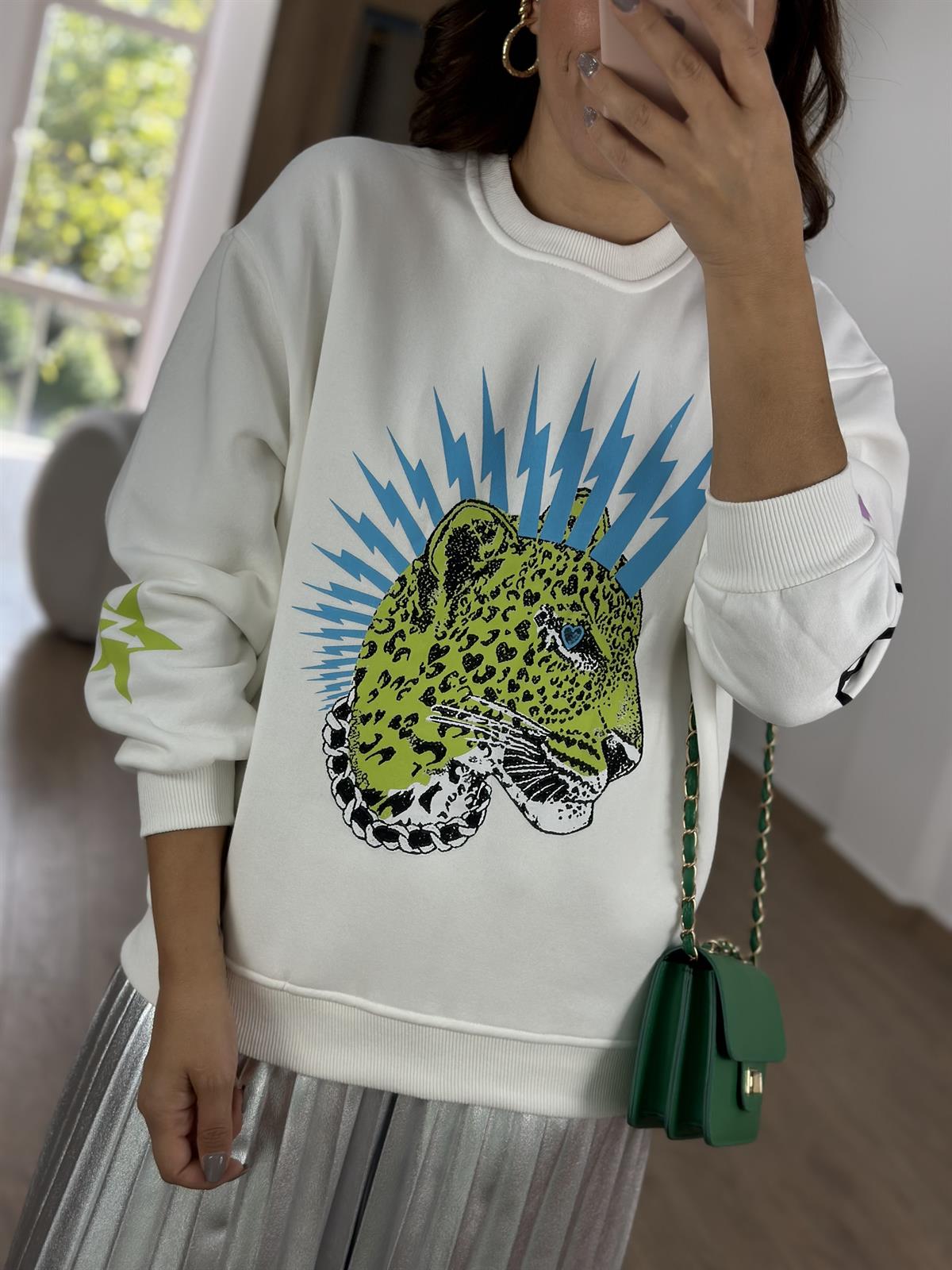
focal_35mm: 48
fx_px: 1760
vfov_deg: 39.7
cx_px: 476
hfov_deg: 30.3
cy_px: 635
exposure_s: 1/521
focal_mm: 6.86
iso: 80
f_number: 1.78
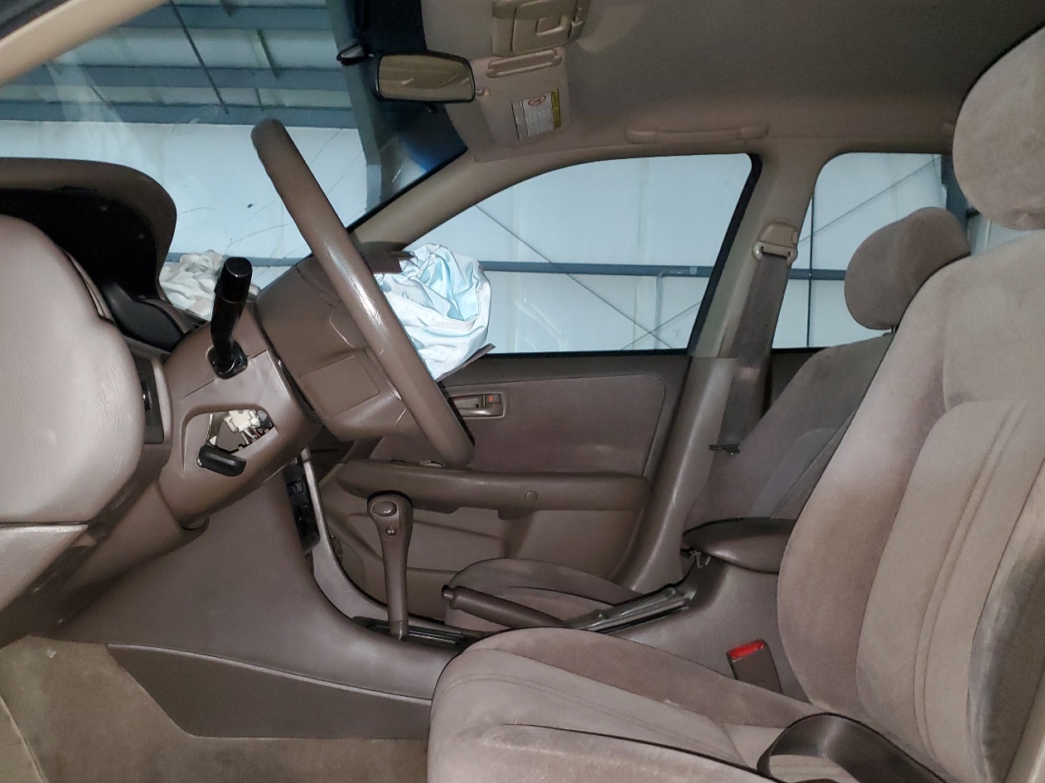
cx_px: 467
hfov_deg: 55.3
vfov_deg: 42.6
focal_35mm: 33
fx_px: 996
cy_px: 487
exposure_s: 1/15
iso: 337
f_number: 1.5
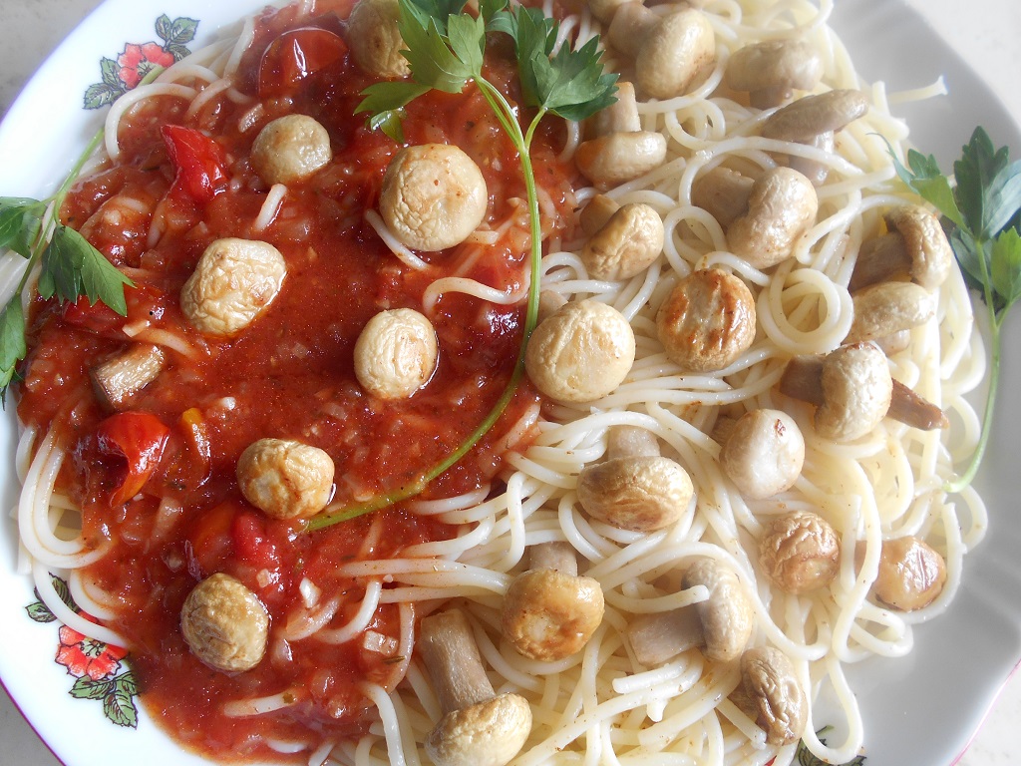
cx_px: 510
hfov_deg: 67.3
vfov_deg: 53.1
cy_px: 383
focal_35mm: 26
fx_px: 767
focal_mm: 4.6
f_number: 3.2
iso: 80
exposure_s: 1/30
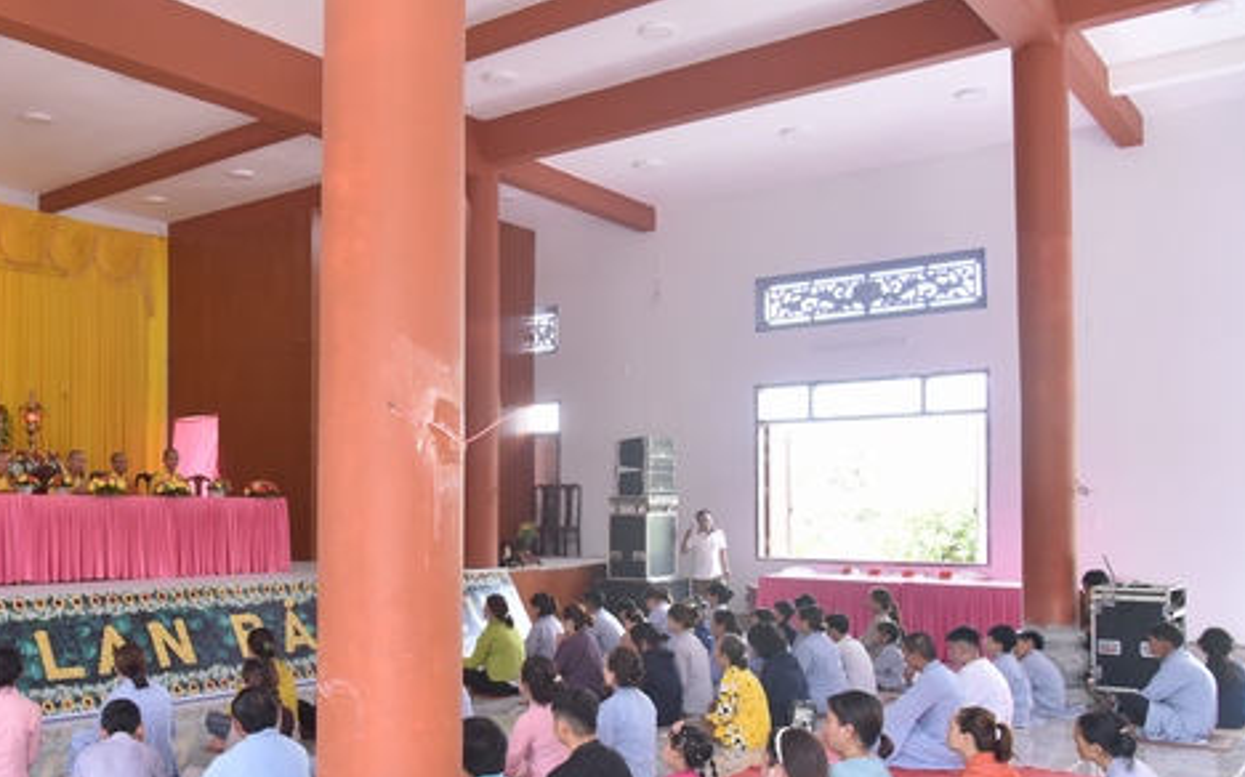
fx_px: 1153
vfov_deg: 37.1
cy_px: 468
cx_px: 404
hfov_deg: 55.4
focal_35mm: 34
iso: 1600
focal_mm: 24
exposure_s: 1/125
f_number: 5.6
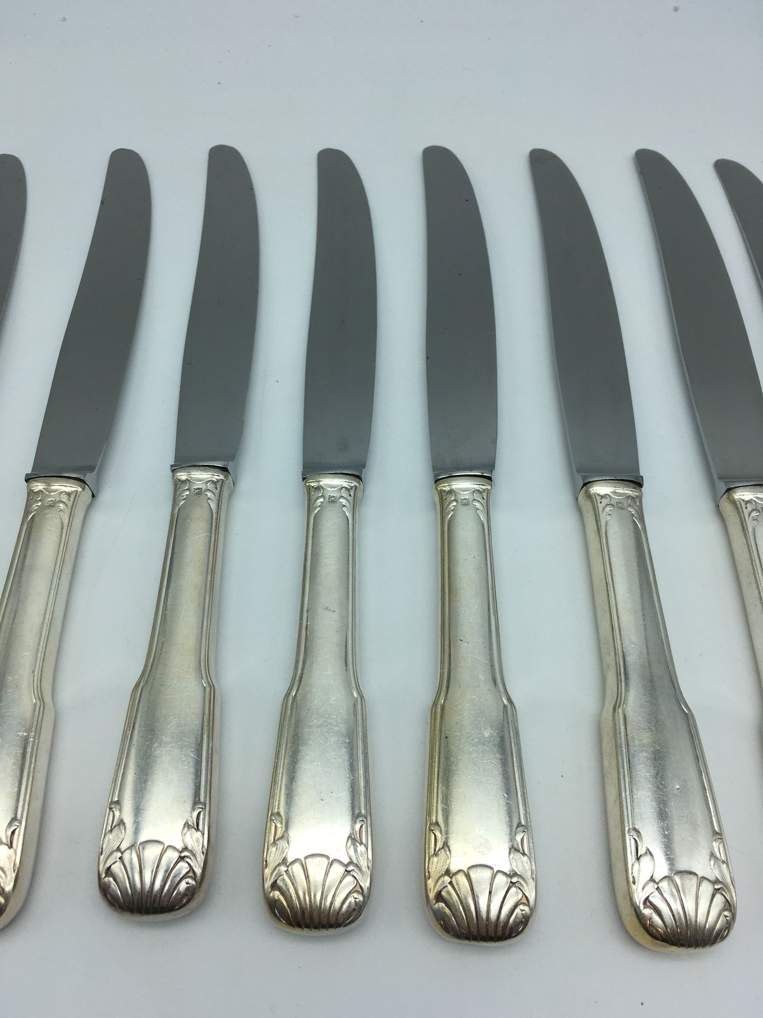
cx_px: 382
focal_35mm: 29
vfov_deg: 61.7
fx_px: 852
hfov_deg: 48.2
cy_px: 509
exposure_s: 1/379
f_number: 2.2
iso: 25
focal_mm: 4.15
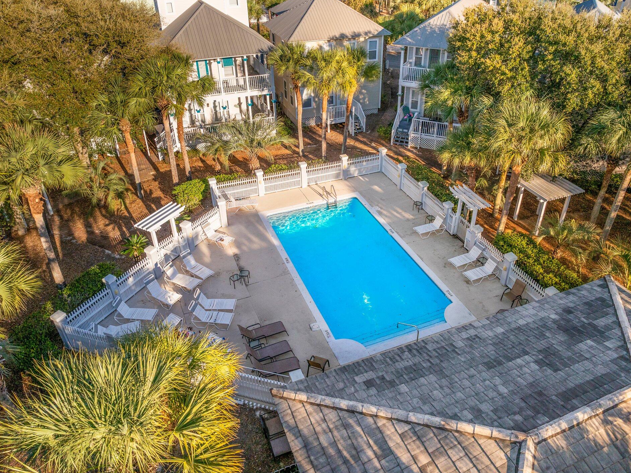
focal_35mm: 26
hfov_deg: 67.3
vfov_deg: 53.0
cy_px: 222
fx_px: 474
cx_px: 338
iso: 280
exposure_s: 1/320
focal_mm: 12.29
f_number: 2.8
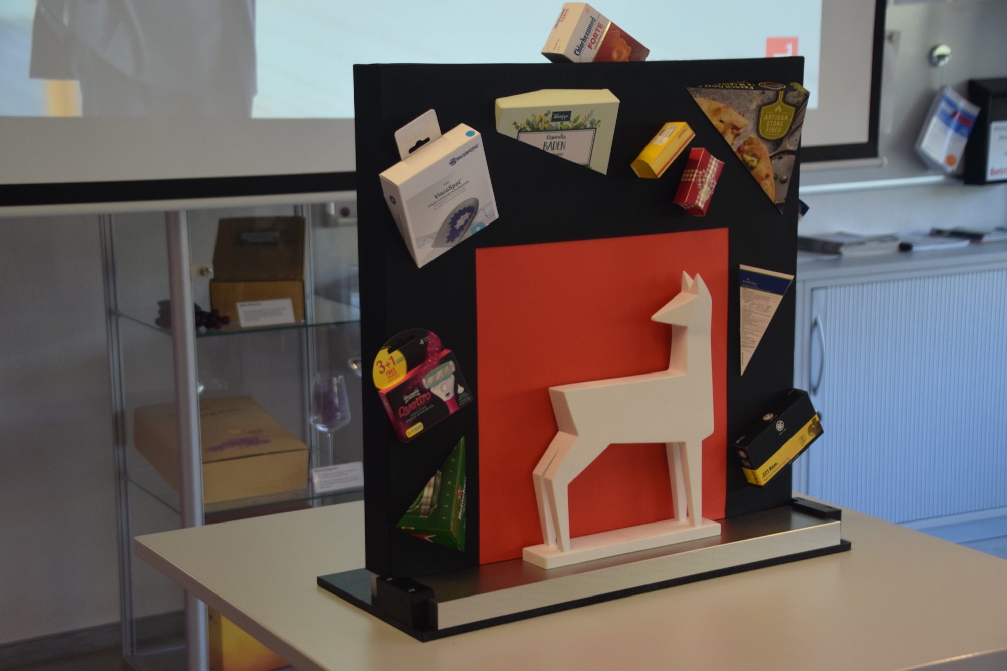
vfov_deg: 21.6
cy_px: 336
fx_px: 1762
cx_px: 504
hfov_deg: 31.9
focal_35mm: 63
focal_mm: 42
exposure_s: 1/60
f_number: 4.8
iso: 560
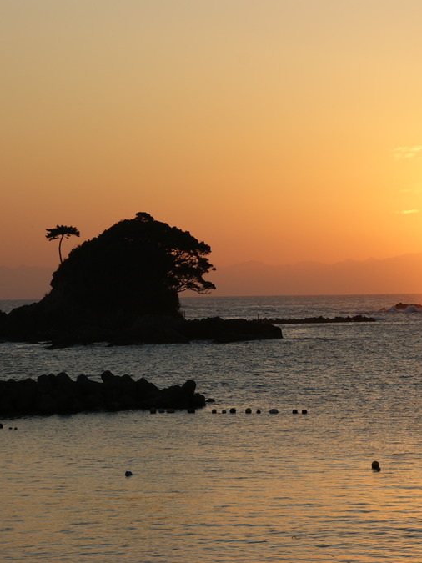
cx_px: 385
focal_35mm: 153
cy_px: 281
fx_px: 2488
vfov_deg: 12.9
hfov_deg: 9.6
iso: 100
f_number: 8
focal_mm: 70
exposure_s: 1/125
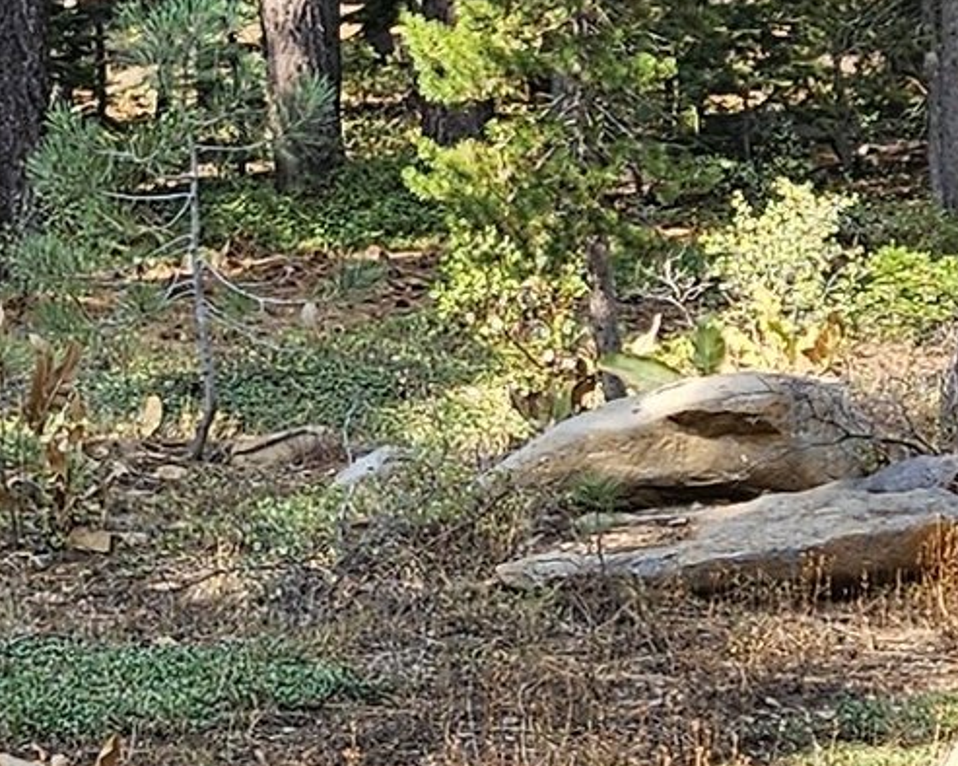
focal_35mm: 164
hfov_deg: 11.6
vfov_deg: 9.4
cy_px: 29
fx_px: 4648
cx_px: -115
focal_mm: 5.4
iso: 25
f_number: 1.8
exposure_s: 1/344
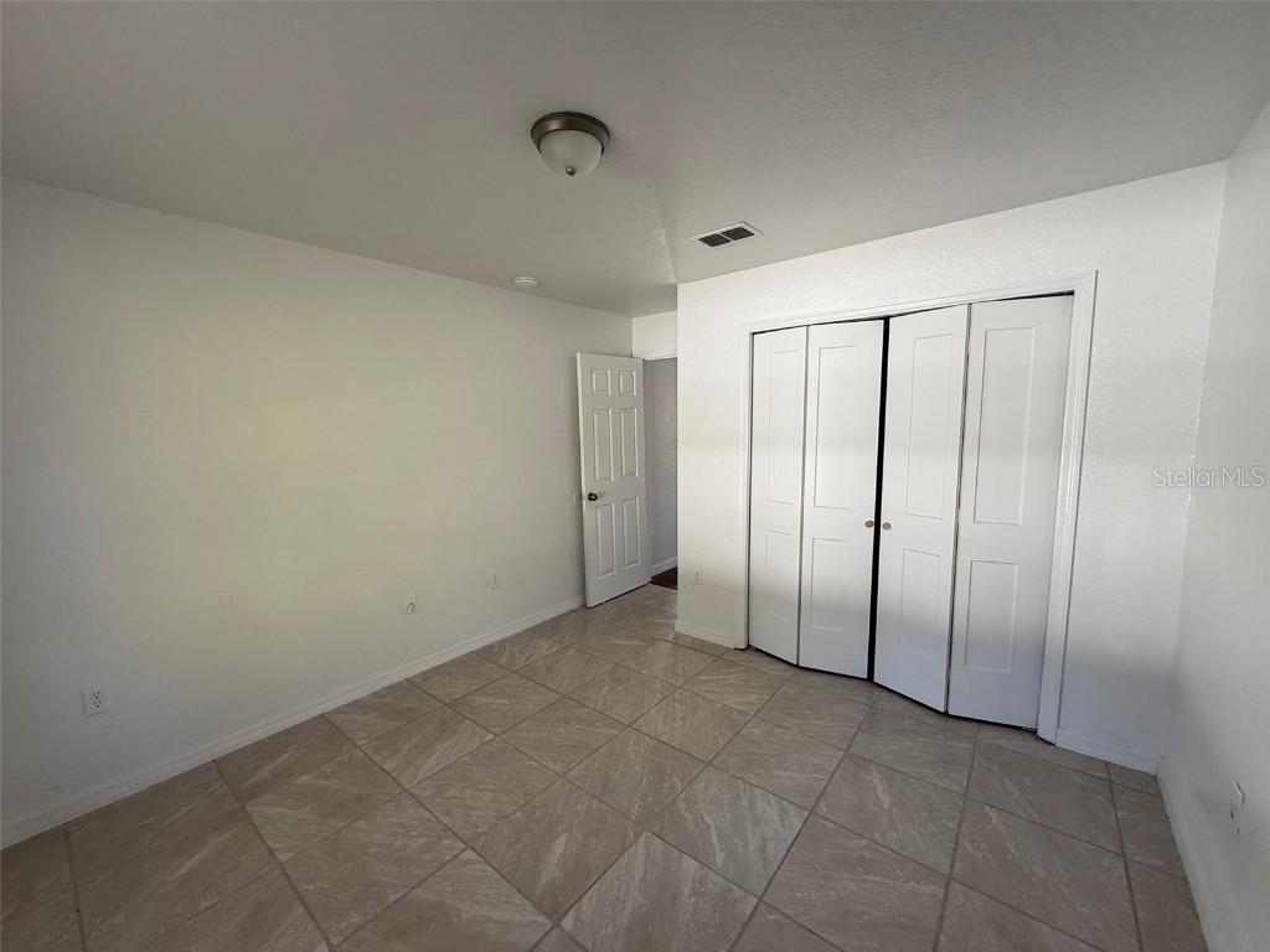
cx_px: 635
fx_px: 514
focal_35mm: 14
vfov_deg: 85.7
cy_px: 476
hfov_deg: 102.1
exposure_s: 1/99
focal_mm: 2.22
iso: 160
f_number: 2.2
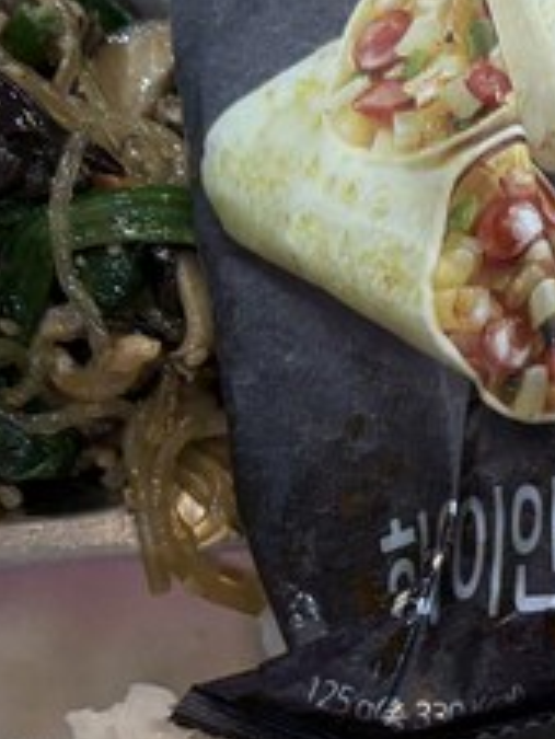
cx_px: 874
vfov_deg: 18.6
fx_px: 2221
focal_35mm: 104
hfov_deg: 13.3
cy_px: 655
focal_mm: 5.96
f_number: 1.6
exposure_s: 1/60
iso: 100
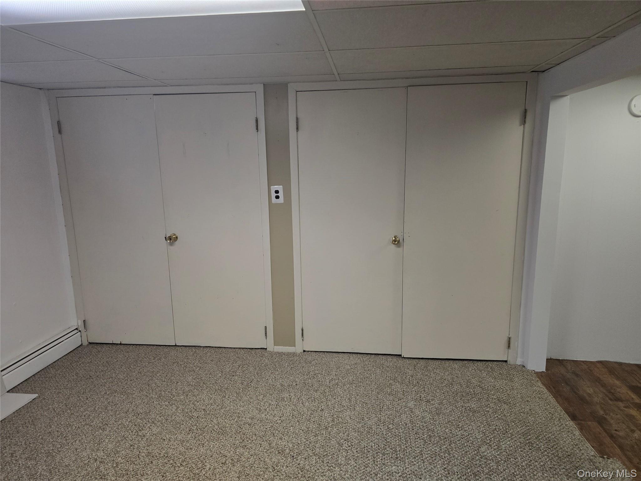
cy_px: 240
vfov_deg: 58.9
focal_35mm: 23
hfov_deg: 73.9
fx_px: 426
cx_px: 320
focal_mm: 6.3
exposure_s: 1/120
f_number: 1.7
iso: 400
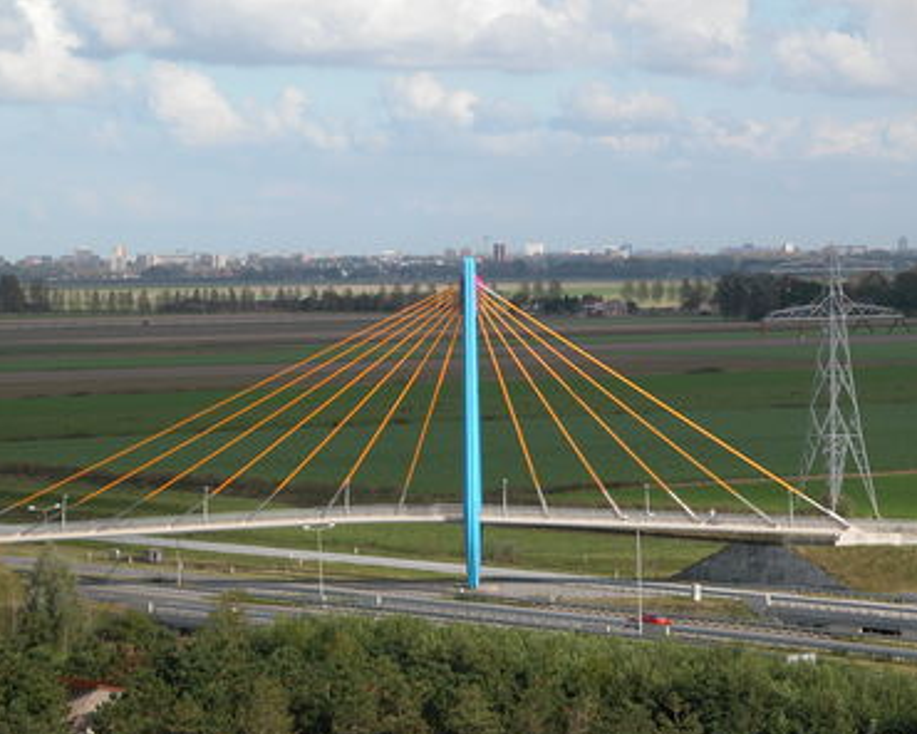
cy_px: 369
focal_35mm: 154
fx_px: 4180
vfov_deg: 10.0
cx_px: 434
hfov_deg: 12.5
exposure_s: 1/389
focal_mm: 37.7
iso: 100
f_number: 5.5
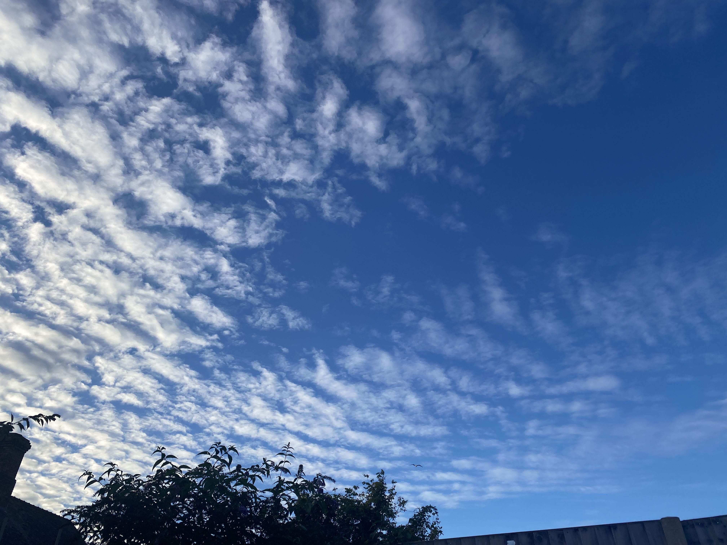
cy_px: 272
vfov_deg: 53.1
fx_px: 546
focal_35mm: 26
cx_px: 364
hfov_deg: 67.3
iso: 32
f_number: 1.8
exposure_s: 1/1727
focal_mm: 4.25
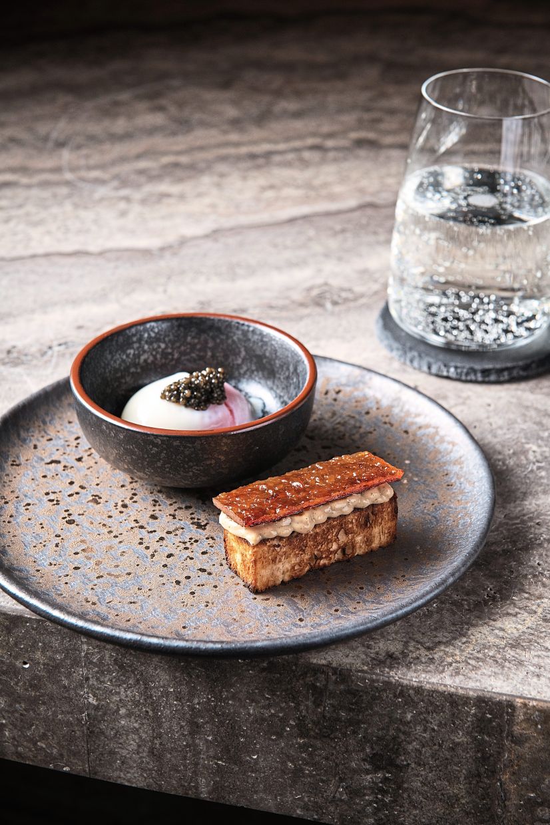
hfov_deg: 19.4
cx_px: 275
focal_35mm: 70
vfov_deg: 28.9
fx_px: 1605
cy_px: 412
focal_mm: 70
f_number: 9
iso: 400
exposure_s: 1/160
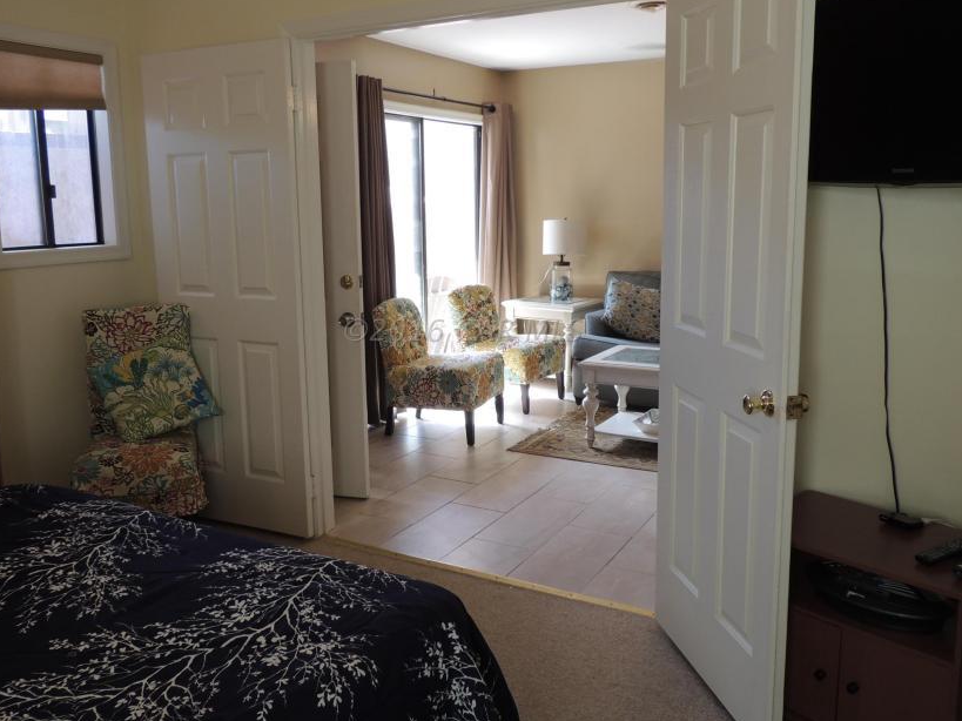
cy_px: 330
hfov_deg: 60.0
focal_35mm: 30
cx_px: 463
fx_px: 834
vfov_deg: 46.7
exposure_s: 1/40
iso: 100
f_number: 3
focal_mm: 4.3
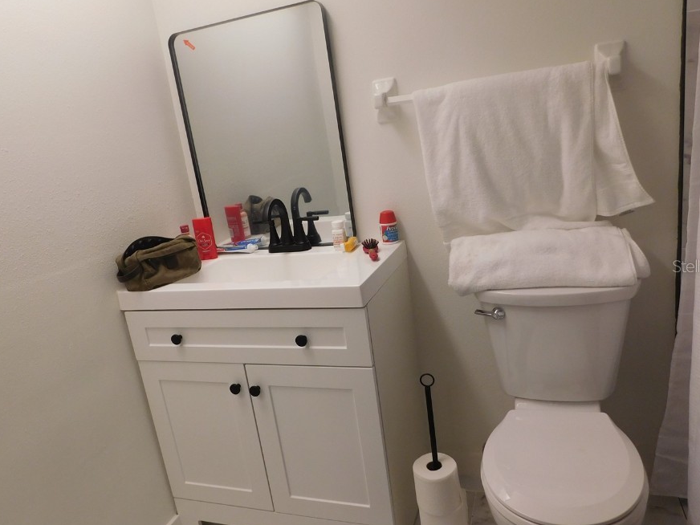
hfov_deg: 65.3
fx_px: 546
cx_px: 337
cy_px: 266
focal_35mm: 27
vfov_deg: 51.4
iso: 125
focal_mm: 4
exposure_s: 1/60
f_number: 3
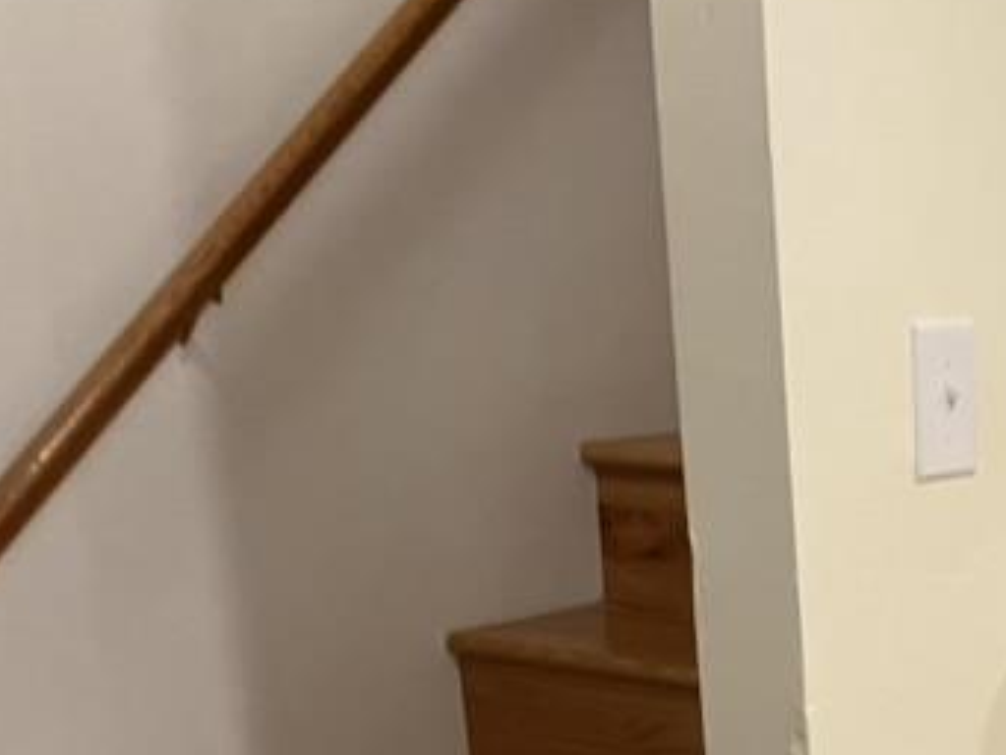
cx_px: 1304
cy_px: 900
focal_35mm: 84
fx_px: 2442
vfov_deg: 16.8
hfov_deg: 21.1
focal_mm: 3.99
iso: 200
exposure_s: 1/60
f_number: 1.8
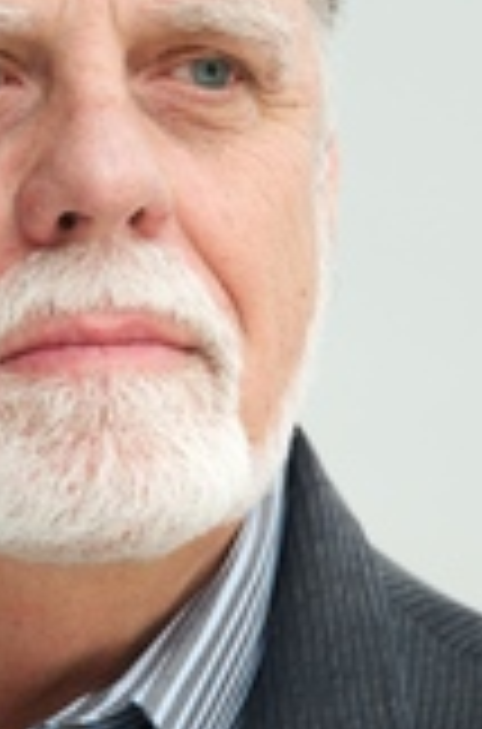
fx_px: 10510
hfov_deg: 2.6
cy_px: 446
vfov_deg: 4.0
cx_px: 90
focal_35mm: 520
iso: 500
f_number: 5.6
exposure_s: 1/60
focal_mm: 210
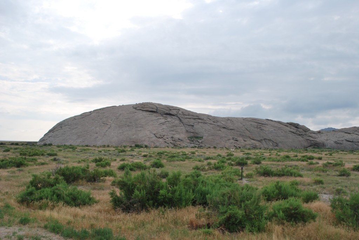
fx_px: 329
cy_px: 120
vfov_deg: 40.1
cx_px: 180
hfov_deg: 57.2
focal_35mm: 33
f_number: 7.1
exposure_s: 1/200
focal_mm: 22
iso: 100
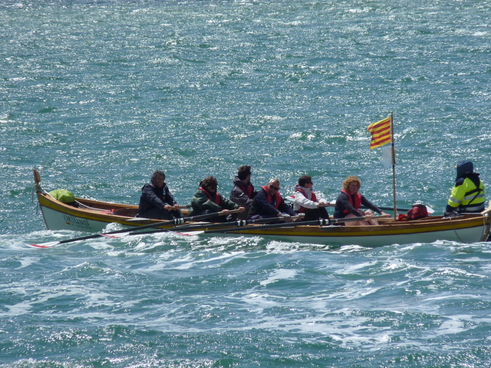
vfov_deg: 2.8
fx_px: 7447
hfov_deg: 3.8
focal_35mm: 525
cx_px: 254
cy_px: 172
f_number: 6.3
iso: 160
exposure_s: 1/800
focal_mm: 78.9
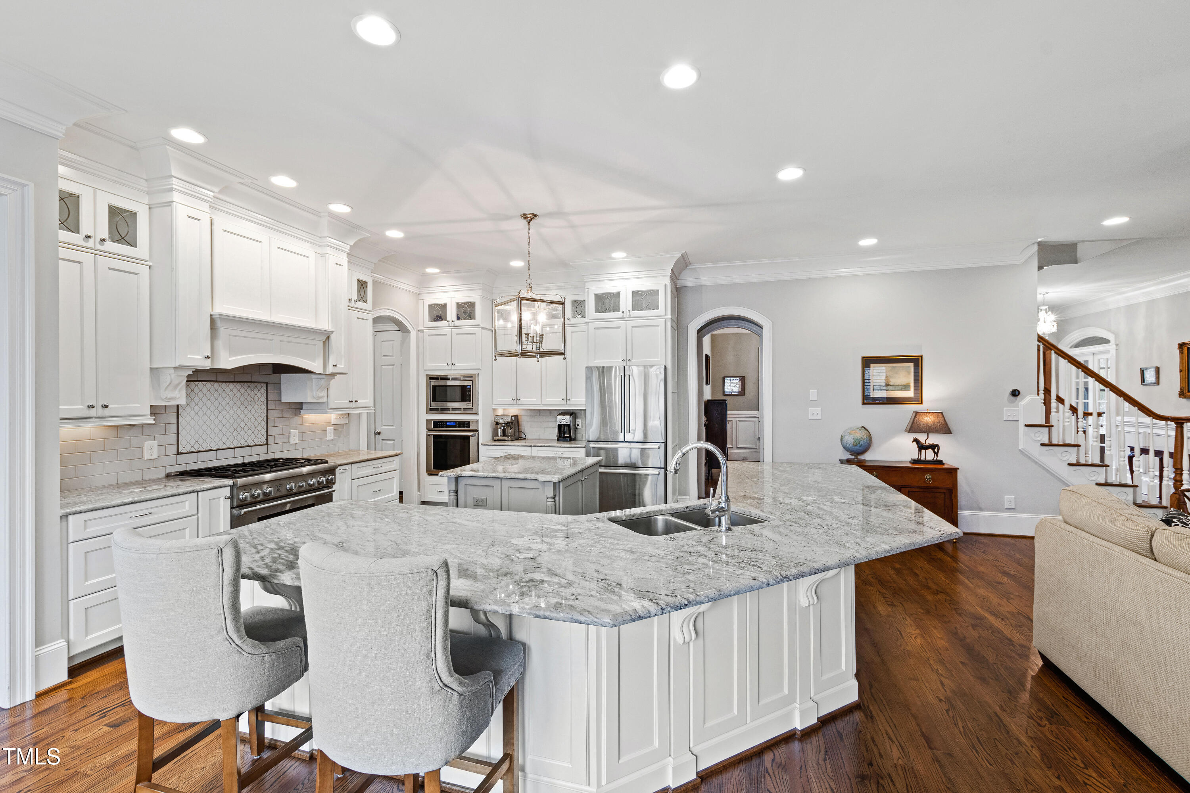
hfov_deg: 100.4
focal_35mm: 15
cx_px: 595
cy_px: 396
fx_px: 496
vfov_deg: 77.3
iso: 100
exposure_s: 1/2
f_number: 8
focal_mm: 10
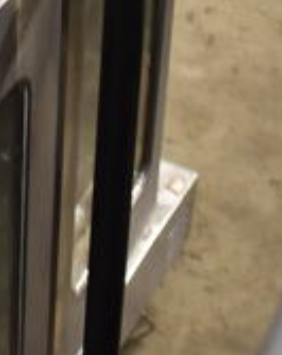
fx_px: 1454
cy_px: -220
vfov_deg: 12.9
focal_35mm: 139
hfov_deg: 10.8
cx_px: -78
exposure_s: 1/30
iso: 1100
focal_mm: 18
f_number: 3.5
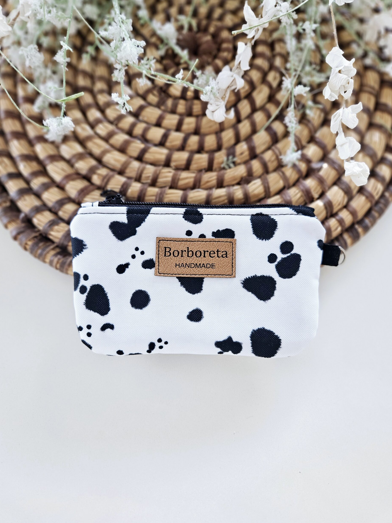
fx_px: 362
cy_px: 258
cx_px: 200
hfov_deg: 56.8
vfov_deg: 71.6
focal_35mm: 24
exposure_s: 1/100
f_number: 1.8
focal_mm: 5.4
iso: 160
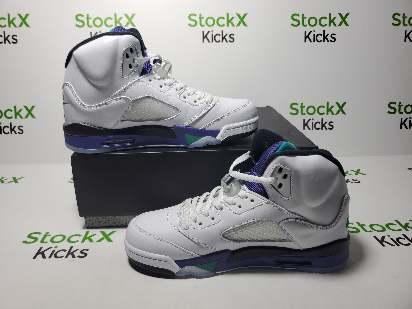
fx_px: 309
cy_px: 154
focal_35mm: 26
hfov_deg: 67.3
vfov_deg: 53.1
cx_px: 206
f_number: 1.5
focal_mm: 4.3
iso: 50
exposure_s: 1/488
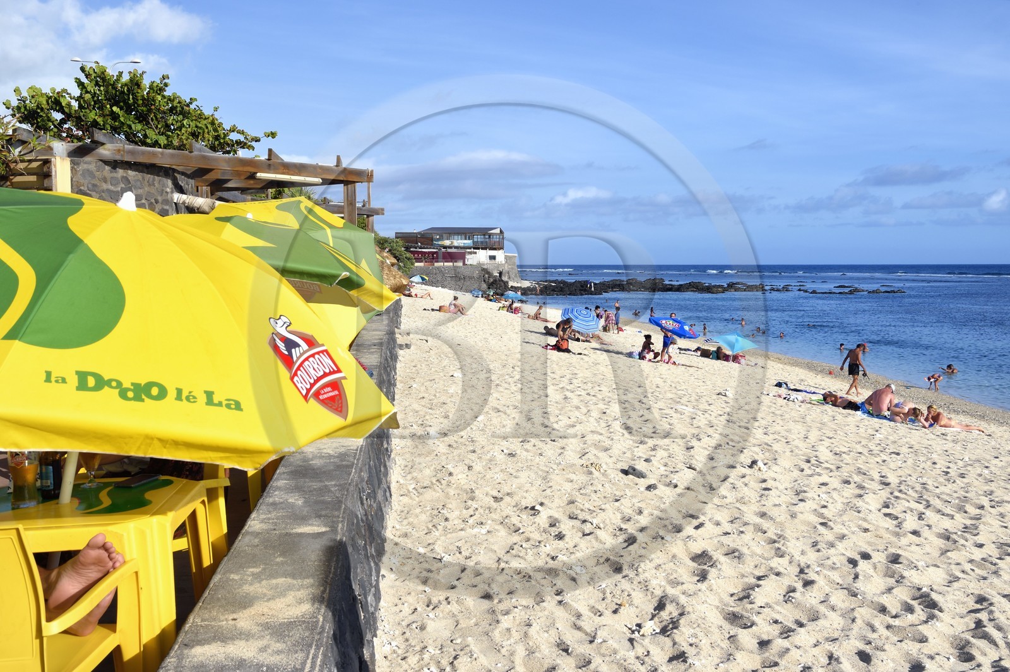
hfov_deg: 48.5
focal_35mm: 40
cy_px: 336
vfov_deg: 33.4
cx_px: 505
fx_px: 1122
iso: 200
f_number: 16
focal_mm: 40
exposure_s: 1/200
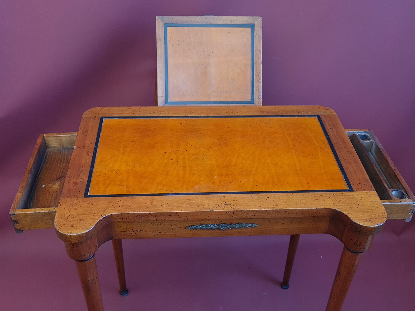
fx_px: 312
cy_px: 156
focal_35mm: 26
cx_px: 208
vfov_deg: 53.1
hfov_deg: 67.3
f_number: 1.8
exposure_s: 1/50
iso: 64
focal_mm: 5.4
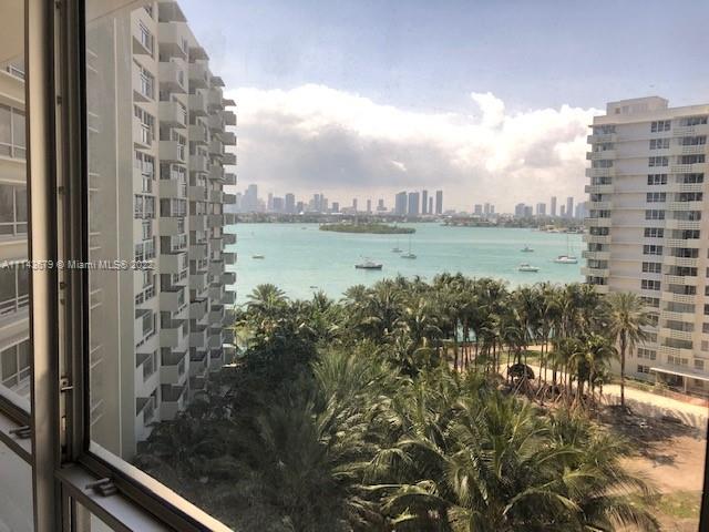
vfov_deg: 49.7
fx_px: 573
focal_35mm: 28
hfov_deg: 63.4
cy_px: 266
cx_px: 354
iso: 40
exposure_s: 1/1056
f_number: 1.8
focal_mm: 4
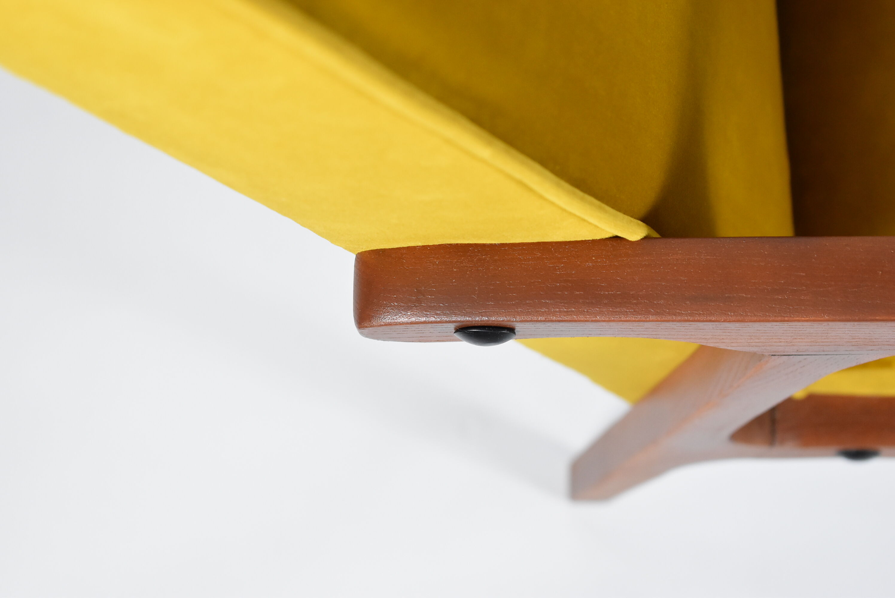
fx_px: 2053
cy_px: 299
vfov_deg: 16.6
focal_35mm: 82
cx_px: 448
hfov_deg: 24.6
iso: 1800
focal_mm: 55
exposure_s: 1/125
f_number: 5.6
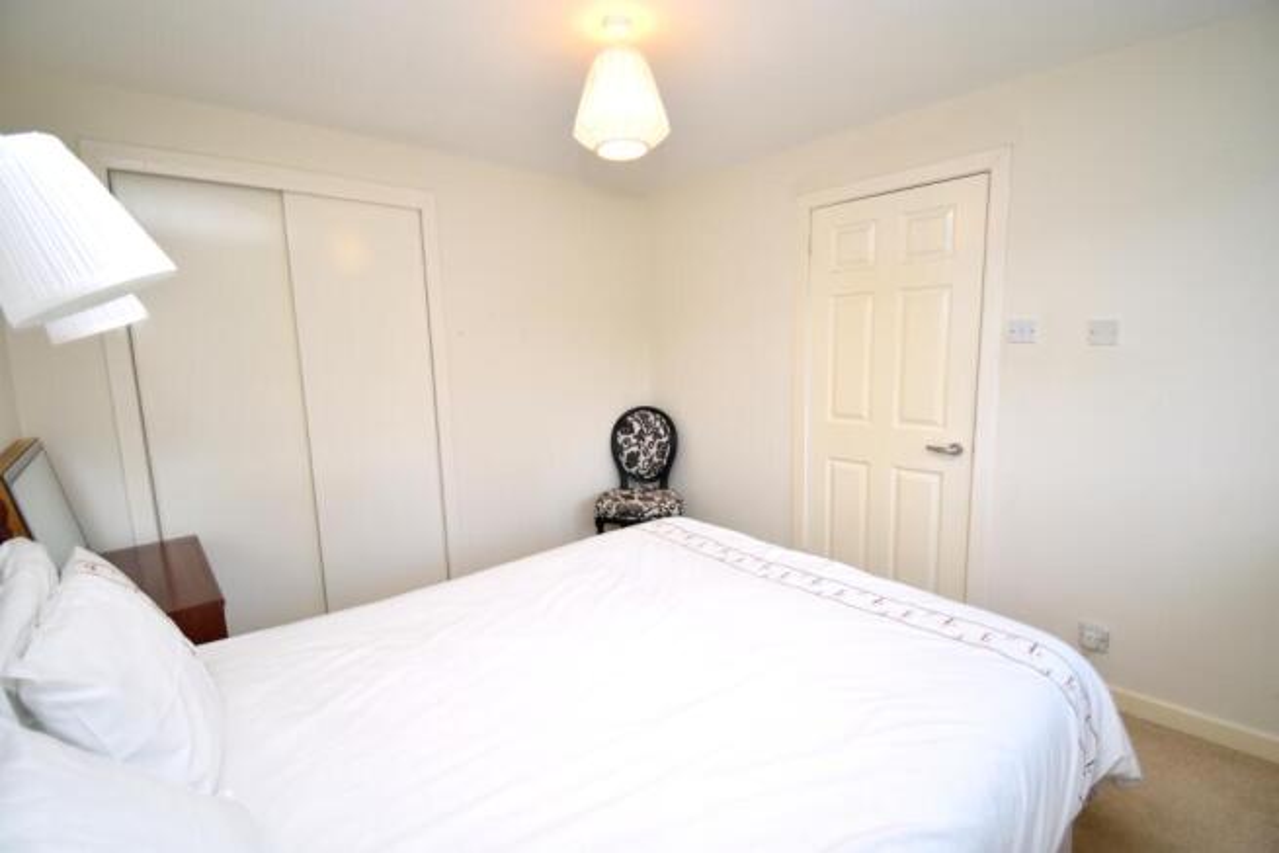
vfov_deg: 77.4
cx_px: 640
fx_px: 533
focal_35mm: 15
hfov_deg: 100.4
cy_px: 426
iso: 100
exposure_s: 1/10
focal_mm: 10
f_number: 4.5
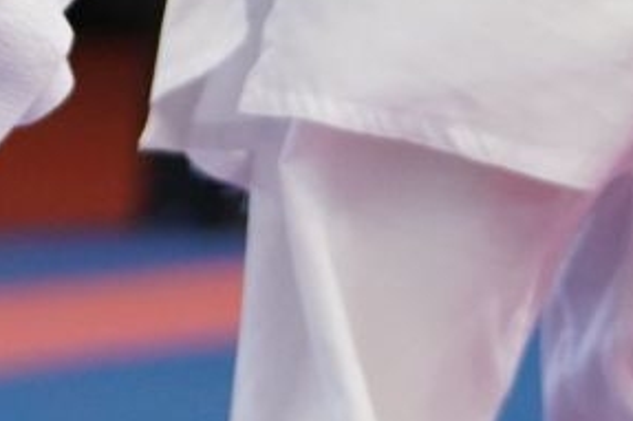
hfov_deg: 3.1
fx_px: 11686
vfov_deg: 2.1
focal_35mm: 665
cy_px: -507
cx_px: -507
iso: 2500
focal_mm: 106
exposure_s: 1/1000
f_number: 2.8
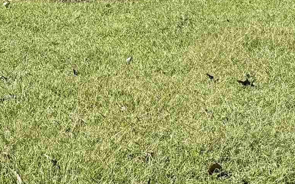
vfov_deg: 11.7
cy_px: -163
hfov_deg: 19.1
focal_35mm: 102
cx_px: -70
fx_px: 820
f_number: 1.78
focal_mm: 6.76
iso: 80
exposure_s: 1/3953
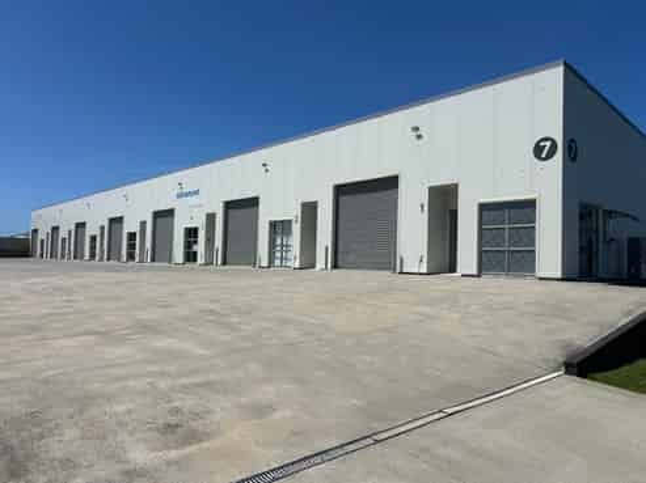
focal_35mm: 26
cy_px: 242
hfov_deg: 67.3
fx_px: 485
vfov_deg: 53.0
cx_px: 323
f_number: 1.5
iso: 50
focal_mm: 5.7
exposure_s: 1/10309
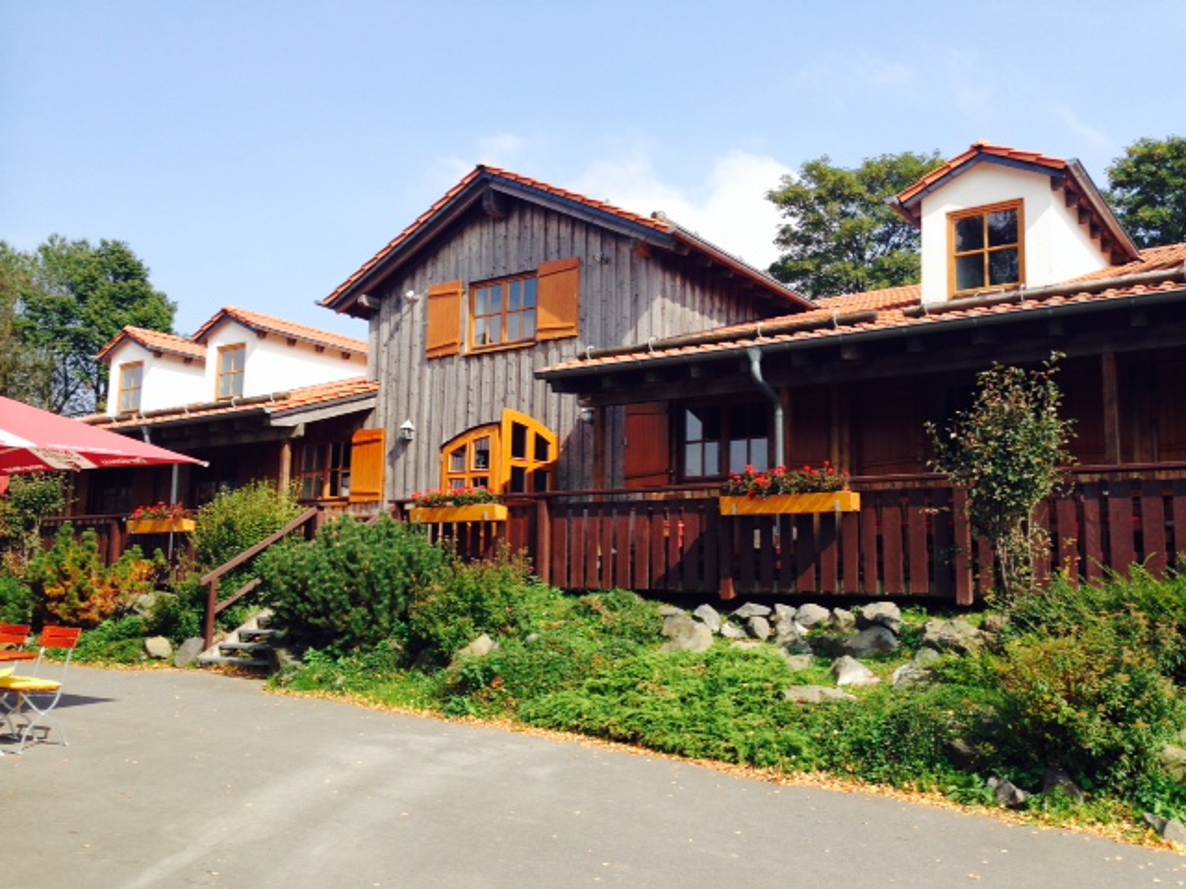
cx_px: 593
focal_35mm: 33
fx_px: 1131
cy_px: 444
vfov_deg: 42.9
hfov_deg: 55.4
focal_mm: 4.12
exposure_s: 1/809
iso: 50
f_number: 2.4
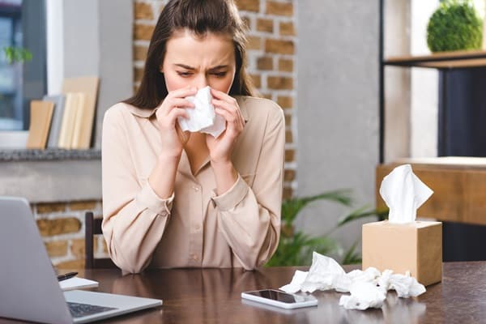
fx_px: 945
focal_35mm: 70
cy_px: 162
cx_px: 243
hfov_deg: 28.8
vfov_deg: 19.5
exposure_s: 1/200
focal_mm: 70
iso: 160
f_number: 3.5
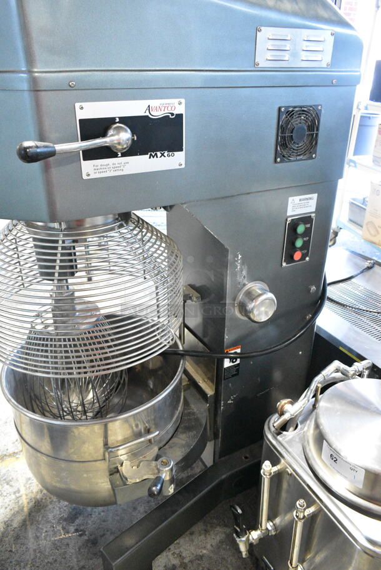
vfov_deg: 67.3
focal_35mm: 27
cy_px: 285
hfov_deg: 48.0
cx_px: 190
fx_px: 428
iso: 6400
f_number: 5.6
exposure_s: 1/125
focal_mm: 18
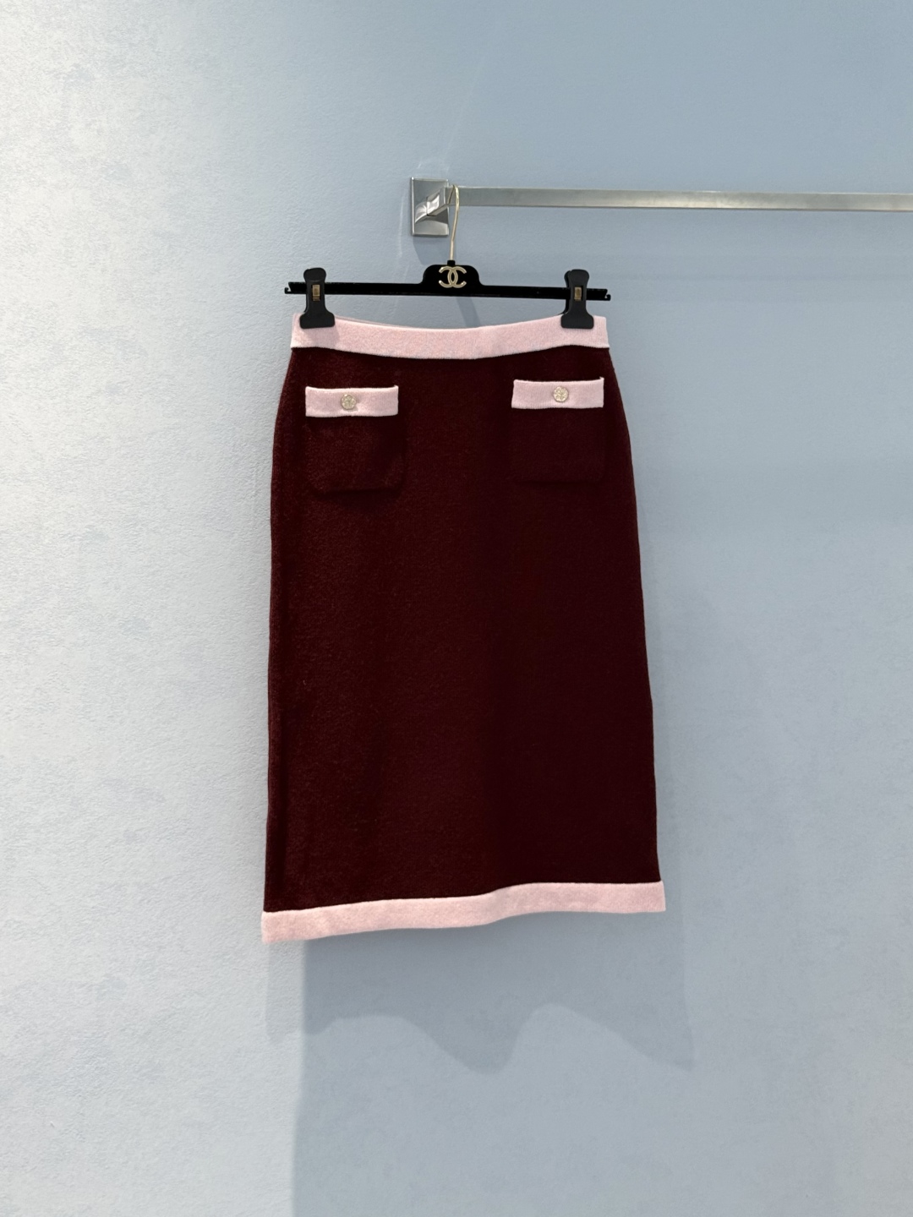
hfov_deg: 30.3
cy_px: 608
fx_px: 1688
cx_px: 456
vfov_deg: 39.7
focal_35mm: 48
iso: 80
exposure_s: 1/121
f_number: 1.78
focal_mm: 6.76
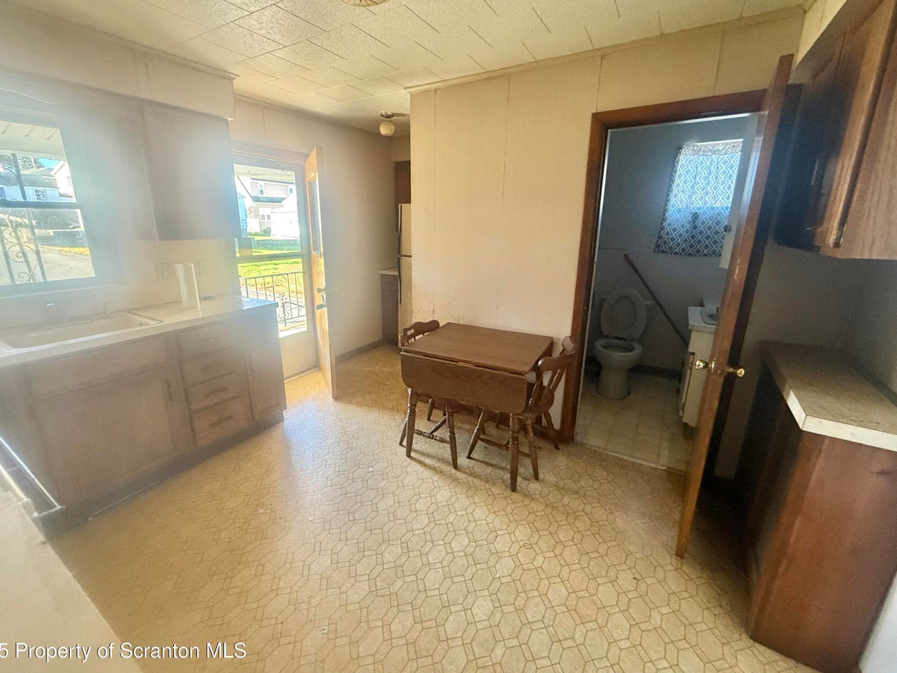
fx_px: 389
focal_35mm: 15
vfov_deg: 81.7
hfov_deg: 98.1
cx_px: 428
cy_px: 323
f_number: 2.2
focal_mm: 2.22
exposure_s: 1/65
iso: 320
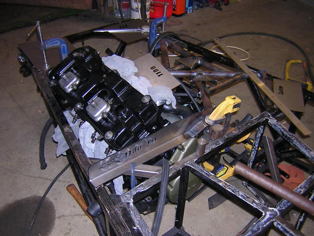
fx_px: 327
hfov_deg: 51.4
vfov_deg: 39.7
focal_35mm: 36
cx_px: 157
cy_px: 118
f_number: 2.6
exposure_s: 1/60.1
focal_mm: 4.7
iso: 131
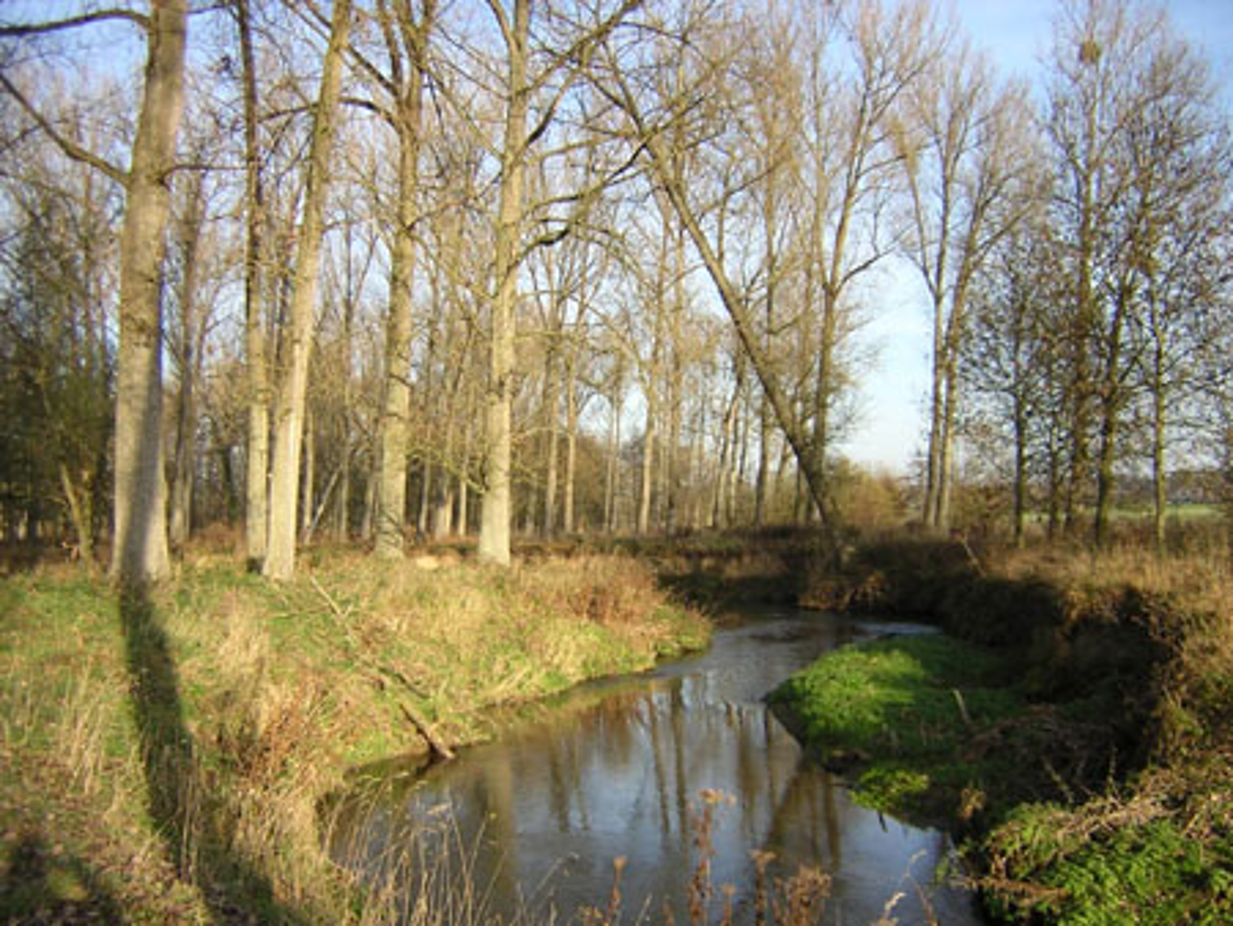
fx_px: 1283
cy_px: 463
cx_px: 616
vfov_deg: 39.7
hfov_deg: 51.3
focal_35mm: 36
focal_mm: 4.7
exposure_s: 1/404
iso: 100
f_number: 2.6
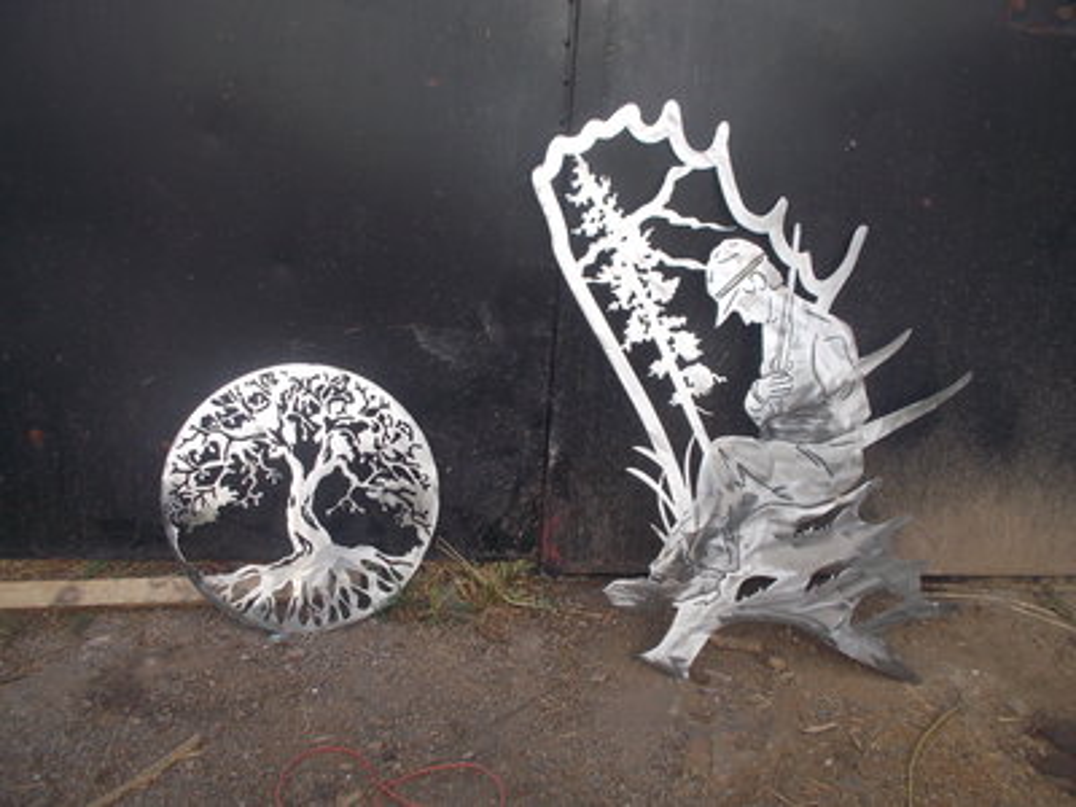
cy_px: 404
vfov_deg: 48.2
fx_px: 901
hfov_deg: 61.7
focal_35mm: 29
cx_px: 538
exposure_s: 1/125
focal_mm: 4.1
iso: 80
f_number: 3.3
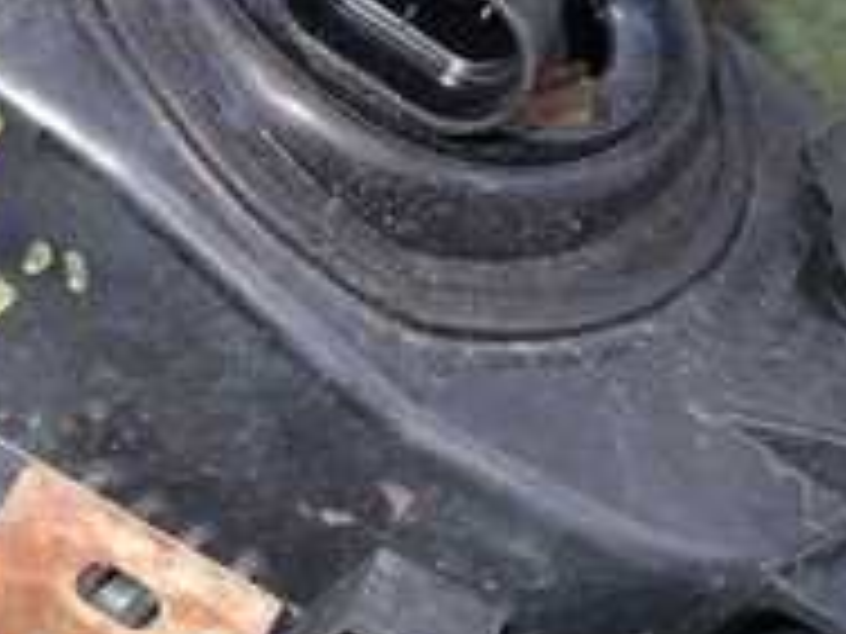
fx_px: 2346
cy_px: 202
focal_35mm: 96
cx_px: 274
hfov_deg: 20.4
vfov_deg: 15.4
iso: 125
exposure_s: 1/30
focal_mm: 5.4
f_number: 6.3
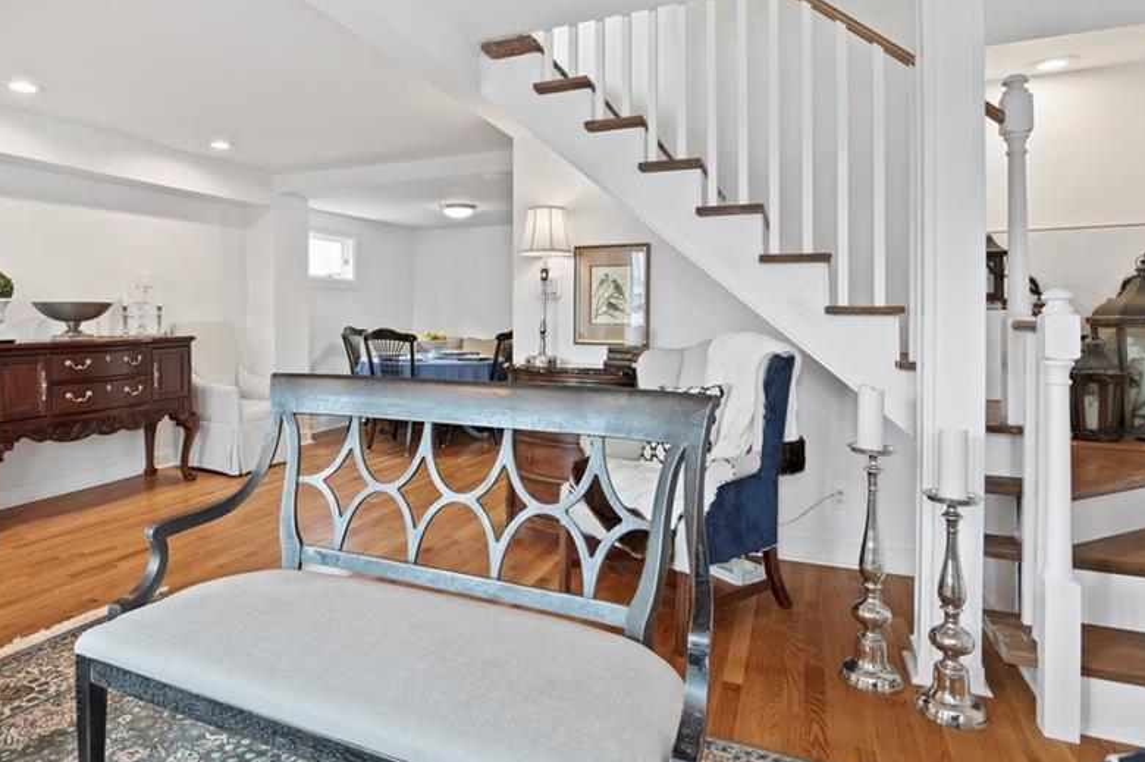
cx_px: 458
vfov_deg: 59.0
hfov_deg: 80.3
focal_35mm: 21
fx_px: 667
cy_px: 311
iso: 800
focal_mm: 16
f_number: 7.1
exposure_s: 1/6
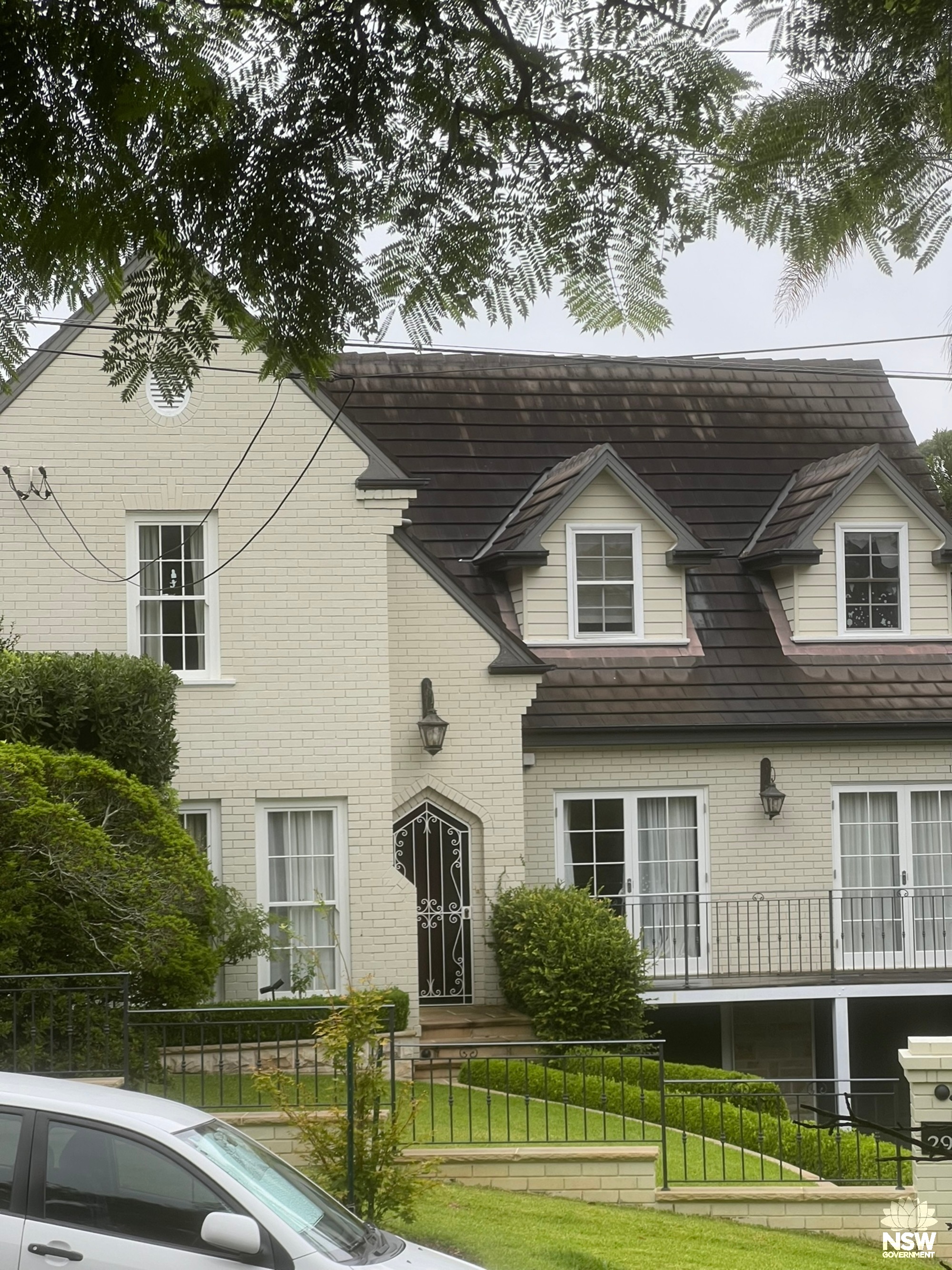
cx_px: 476
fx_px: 2824
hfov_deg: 19.1
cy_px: 635
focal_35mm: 77
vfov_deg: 25.3
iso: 32
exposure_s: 1/125
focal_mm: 9
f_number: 2.8
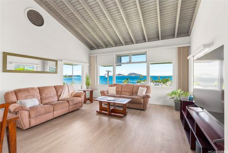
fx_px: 101
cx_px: 114
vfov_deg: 73.8
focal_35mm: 16
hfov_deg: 96.7
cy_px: 76
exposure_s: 1/15
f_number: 7.1
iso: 160
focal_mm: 16
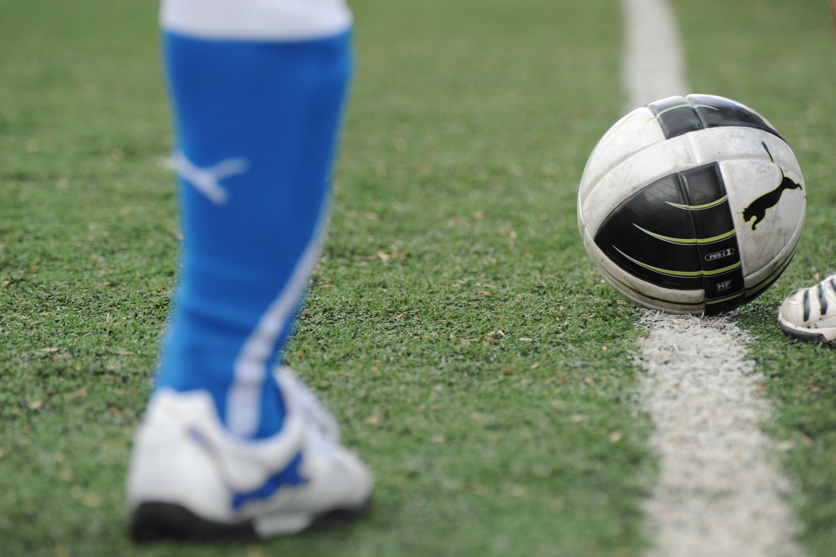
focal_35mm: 260
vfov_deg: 5.3
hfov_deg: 7.9
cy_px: 278
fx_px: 6034
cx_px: 418
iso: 800
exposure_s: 1/500
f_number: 8
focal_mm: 260
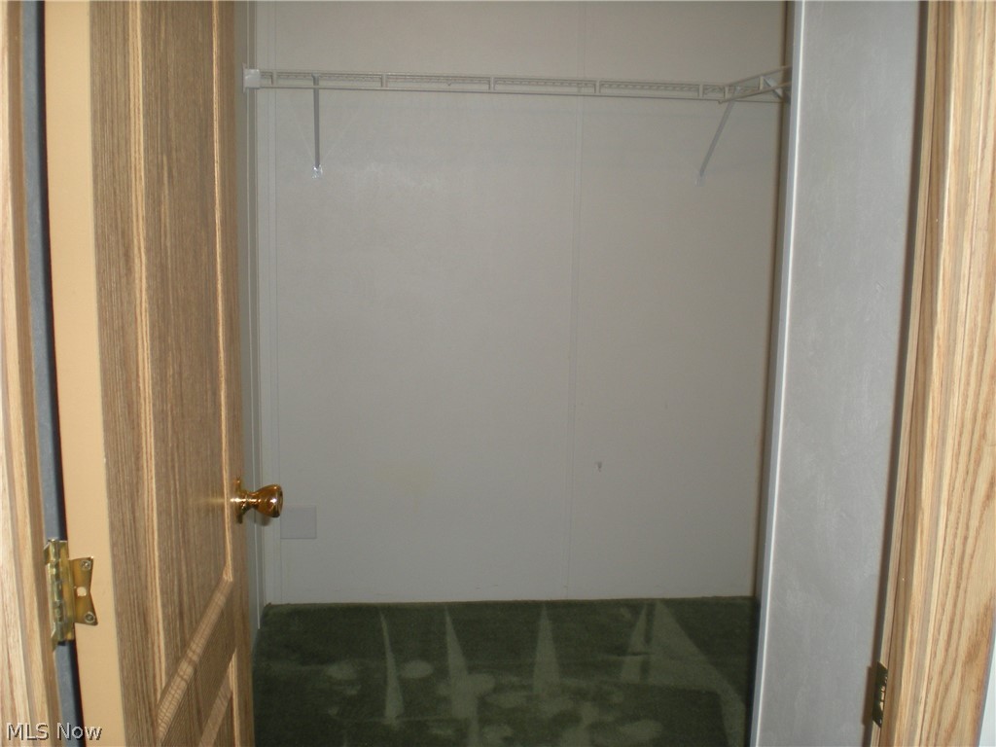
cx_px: 498
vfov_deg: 37.7
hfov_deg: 49.0
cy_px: 374
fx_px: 1093
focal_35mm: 38
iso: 92
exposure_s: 1/60
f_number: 3.1
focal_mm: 6.3
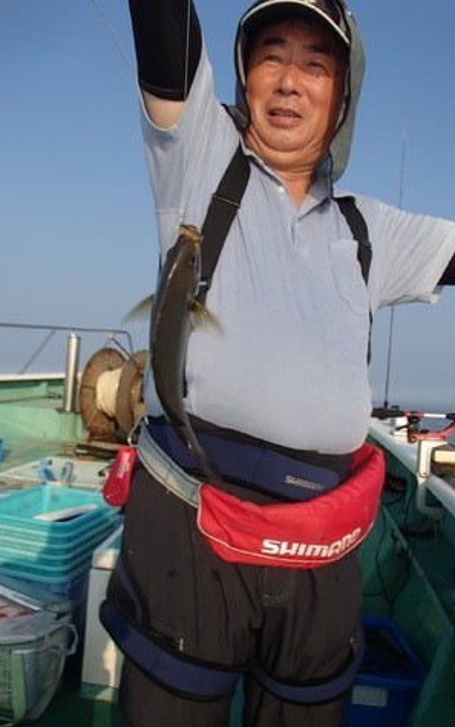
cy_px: 361
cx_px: 210
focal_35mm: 30
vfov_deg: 62.9
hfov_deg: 41.8
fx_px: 595
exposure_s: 1/125
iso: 100
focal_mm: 5
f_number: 11
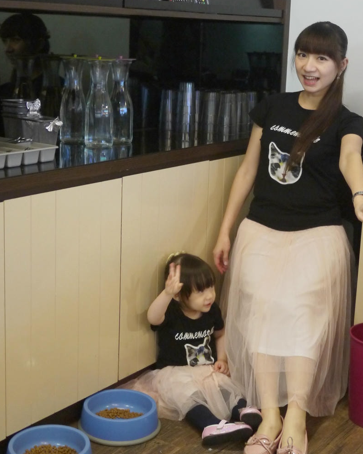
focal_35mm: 63
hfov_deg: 24.2
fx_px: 846
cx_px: 197
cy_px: 192
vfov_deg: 30.0
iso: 800
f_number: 1.7
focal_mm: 20
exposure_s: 1/40
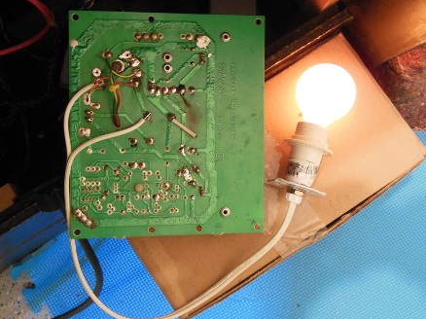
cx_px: 210
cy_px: 161
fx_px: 541
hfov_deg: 43.0
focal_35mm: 44
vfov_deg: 32.8
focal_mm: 7.7
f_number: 3.8
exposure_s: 1/6
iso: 800
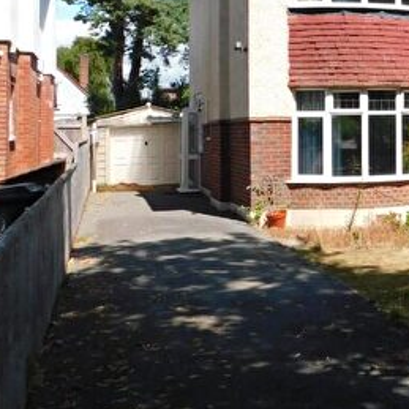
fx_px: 735
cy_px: 96
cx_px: 430
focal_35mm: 55
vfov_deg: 30.5
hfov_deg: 28.7
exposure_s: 1/1250
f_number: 3
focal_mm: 4
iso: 125
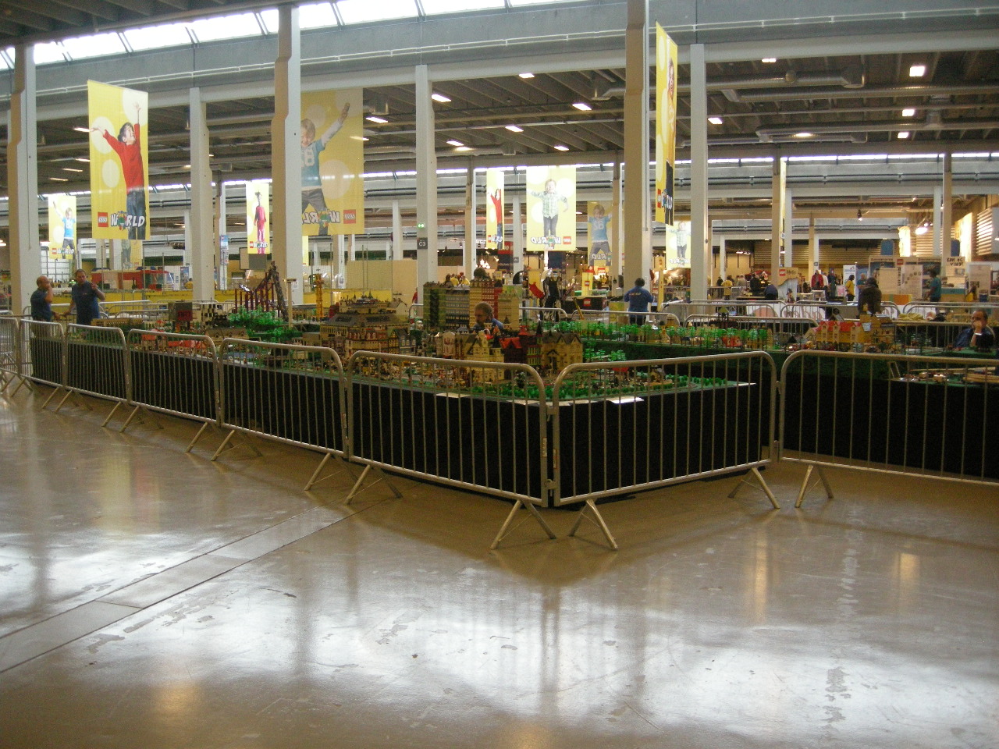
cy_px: 374
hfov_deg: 51.4
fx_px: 1039
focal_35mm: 36
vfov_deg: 39.7
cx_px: 500
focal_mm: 7.5
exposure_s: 1/51.7
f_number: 2.7
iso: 400
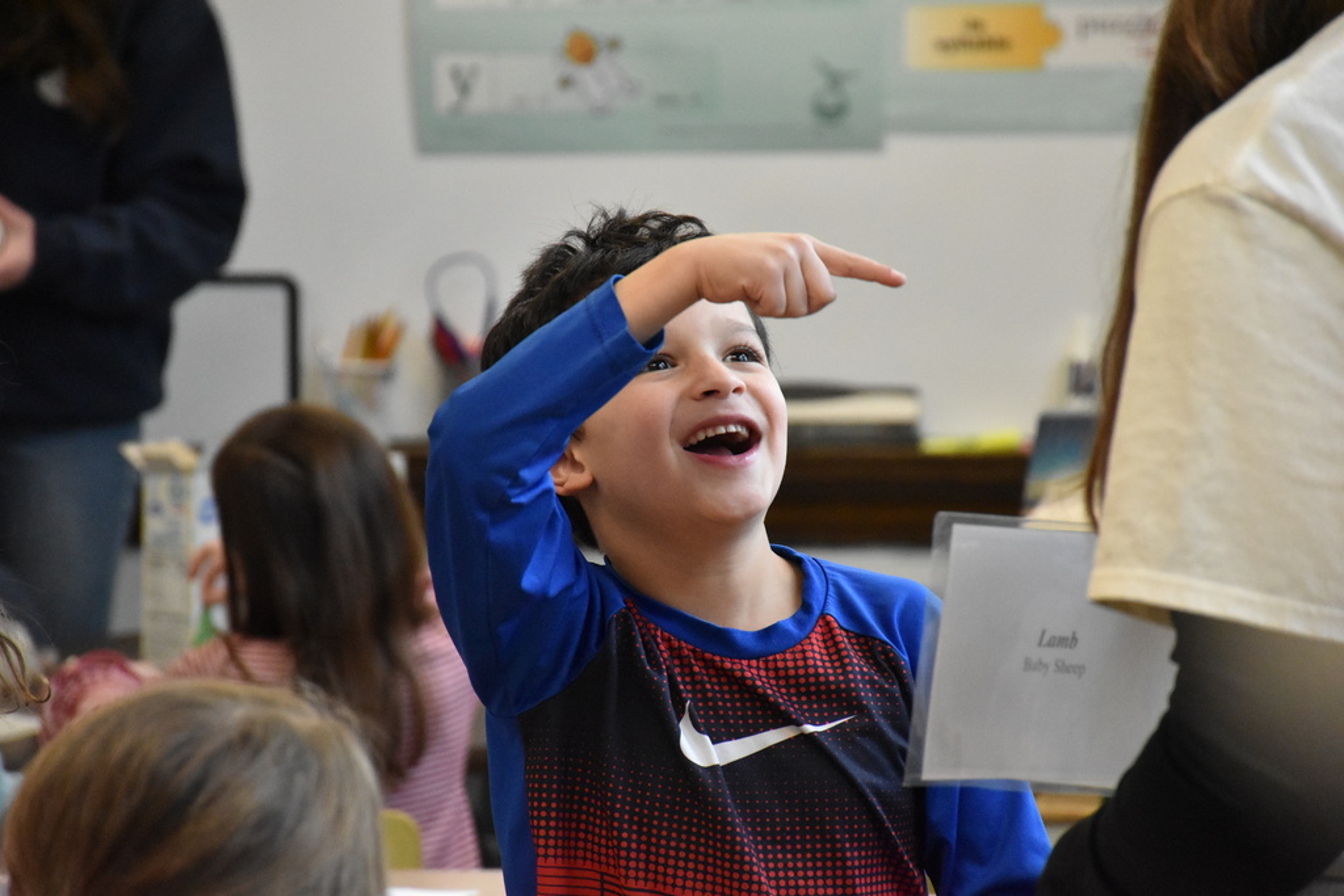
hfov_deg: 9.8
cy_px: 448
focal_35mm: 210
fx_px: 7841
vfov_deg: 6.5
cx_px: 672
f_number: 5.6
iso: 5000
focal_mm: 140
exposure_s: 1/500
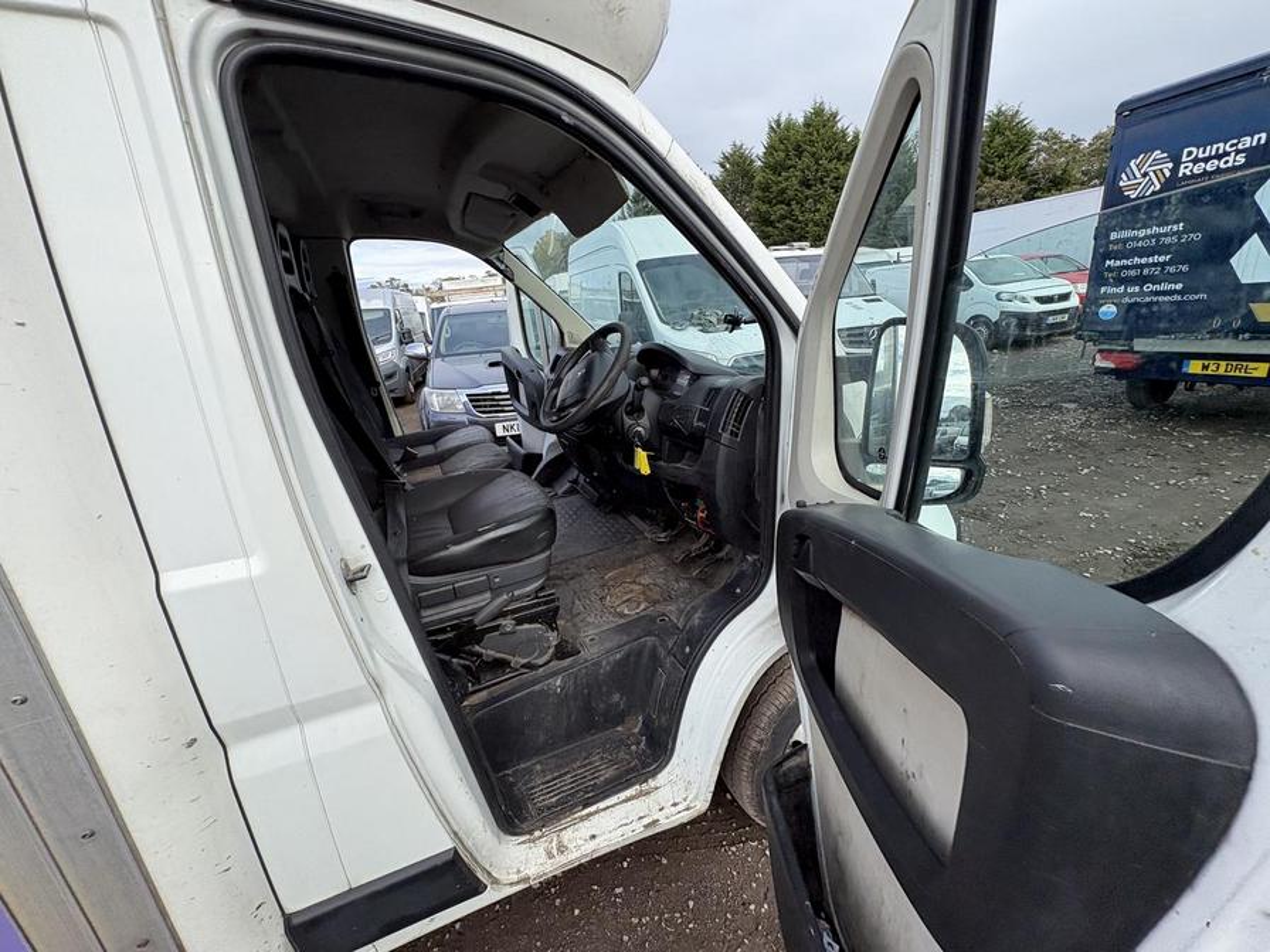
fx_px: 514
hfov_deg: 102.1
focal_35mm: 14
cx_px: 635
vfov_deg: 85.7
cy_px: 476
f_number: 2.2
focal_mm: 2.22
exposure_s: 1/255
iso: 40
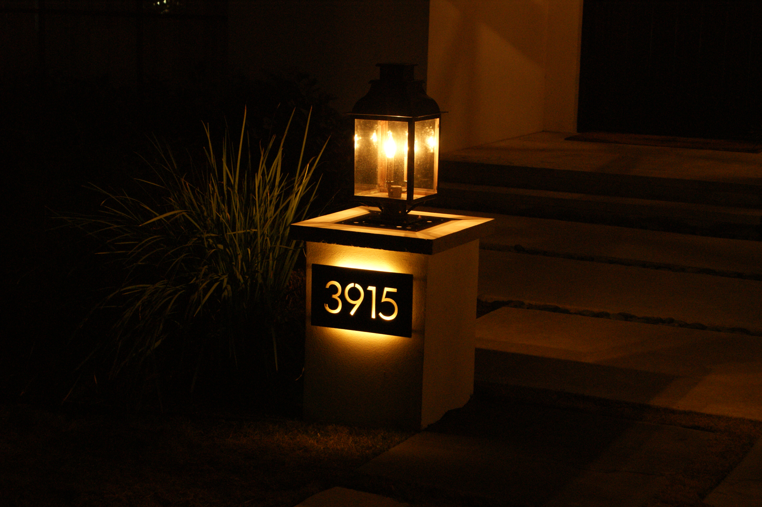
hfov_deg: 27.0
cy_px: 254
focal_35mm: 75
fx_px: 1587
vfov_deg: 18.2
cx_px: 381
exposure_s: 1/5
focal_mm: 50
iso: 800
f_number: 8
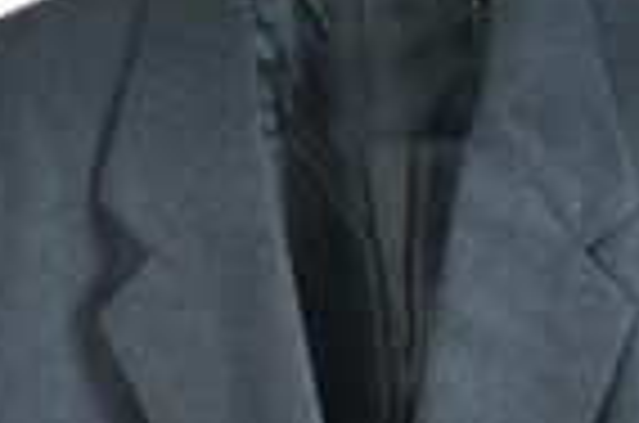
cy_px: 724
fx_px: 4148
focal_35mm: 234
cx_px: 410
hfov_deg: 8.8
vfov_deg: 5.7
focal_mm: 35
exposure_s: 1/160
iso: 200
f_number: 5.6
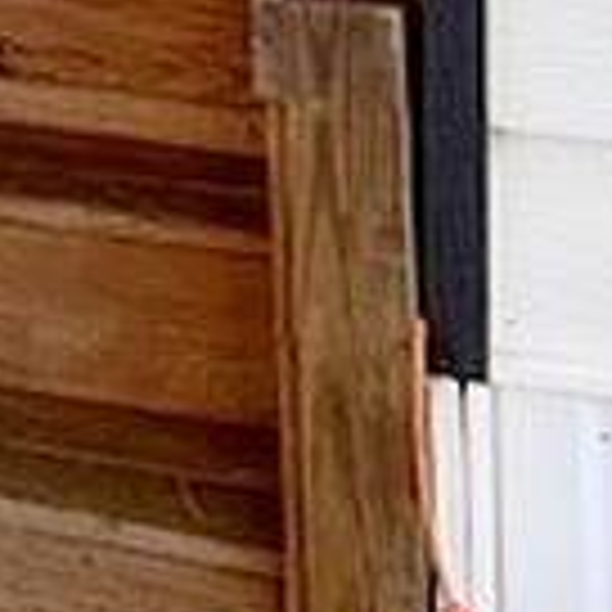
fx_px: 2160
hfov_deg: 13.5
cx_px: -657
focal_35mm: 108
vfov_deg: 14.6
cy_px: -400
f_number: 1.8
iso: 50
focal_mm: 4.25
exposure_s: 1/122
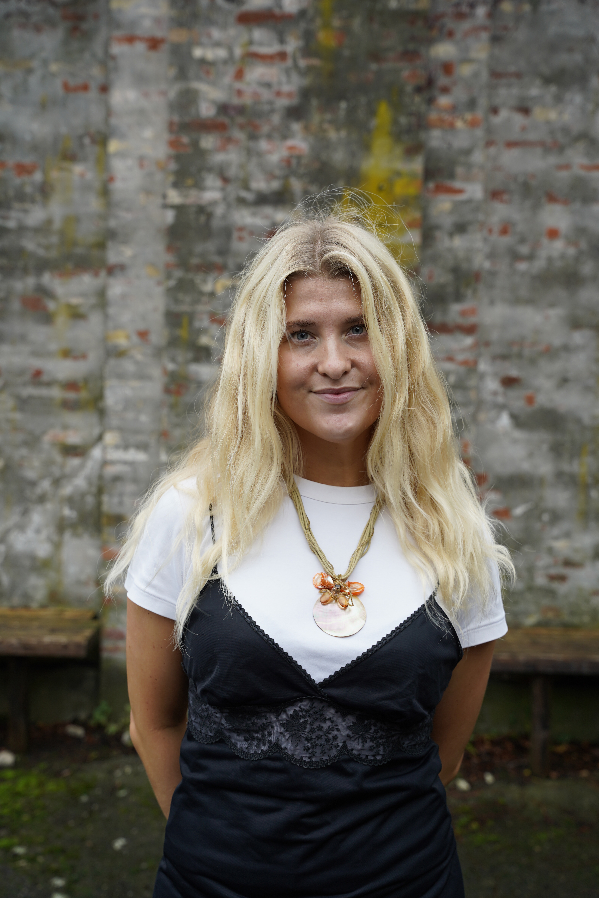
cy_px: 449
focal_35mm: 47
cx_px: 300
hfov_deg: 28.7
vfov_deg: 42.0
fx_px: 1170
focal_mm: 46.9
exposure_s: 1/50
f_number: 4.5
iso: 200
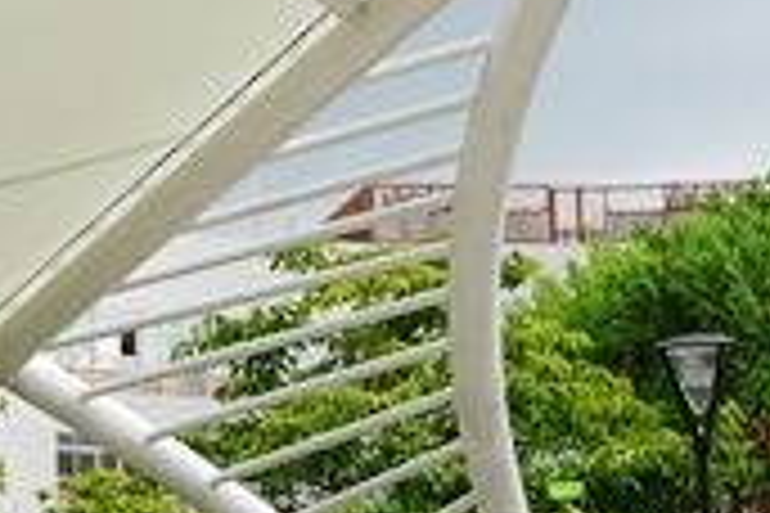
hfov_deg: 14.7
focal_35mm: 137
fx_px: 2930
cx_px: 9
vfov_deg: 10.0
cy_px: 398
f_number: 4
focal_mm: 13.34
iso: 125
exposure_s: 1/250
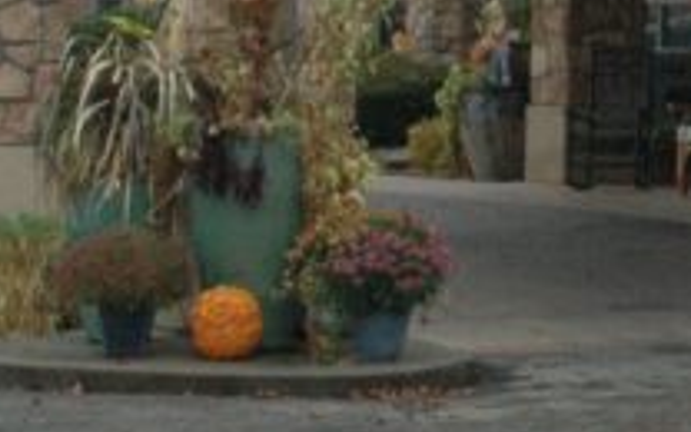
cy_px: -148
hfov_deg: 9.5
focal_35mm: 219
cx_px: 847
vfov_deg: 6.0
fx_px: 4115
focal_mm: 29
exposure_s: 1/500
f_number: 8
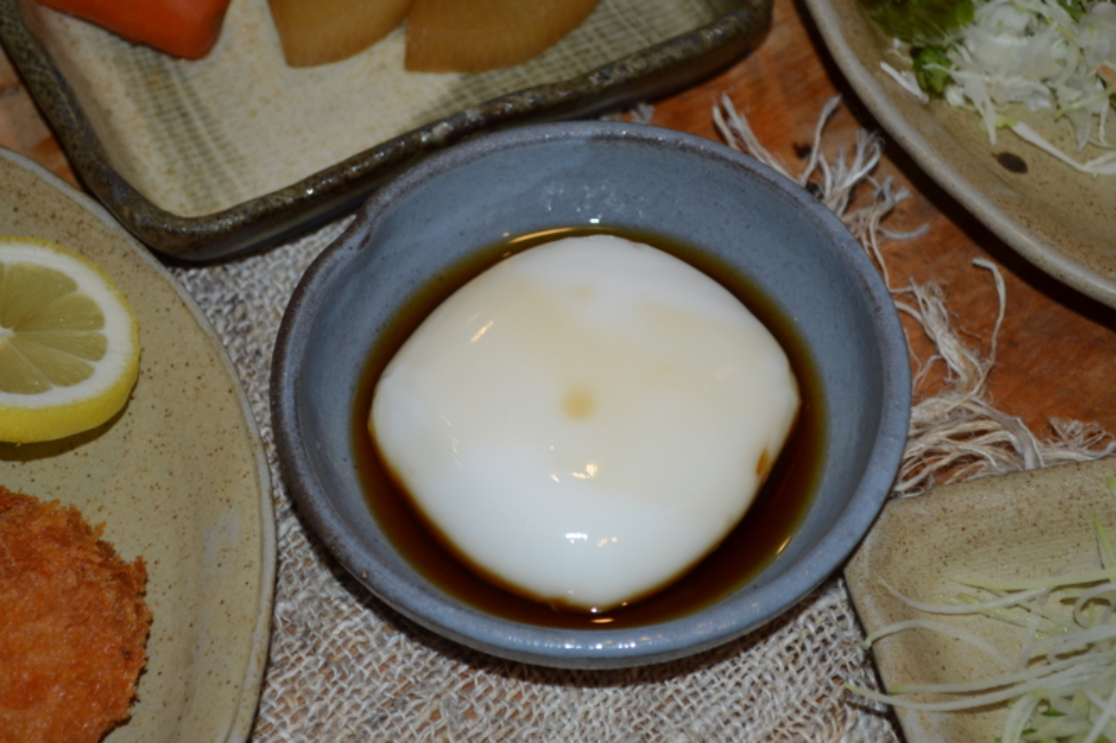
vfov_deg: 17.5
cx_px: 558
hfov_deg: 26.0
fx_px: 2417
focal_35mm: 78
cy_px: 372
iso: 900
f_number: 5.6
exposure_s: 1/60
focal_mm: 52
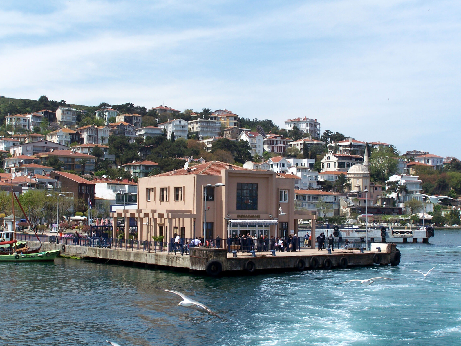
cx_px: 230
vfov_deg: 21.9
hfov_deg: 29.0
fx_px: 892
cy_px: 173
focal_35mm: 67
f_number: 4.5
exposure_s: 1/800
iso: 80
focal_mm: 11.1
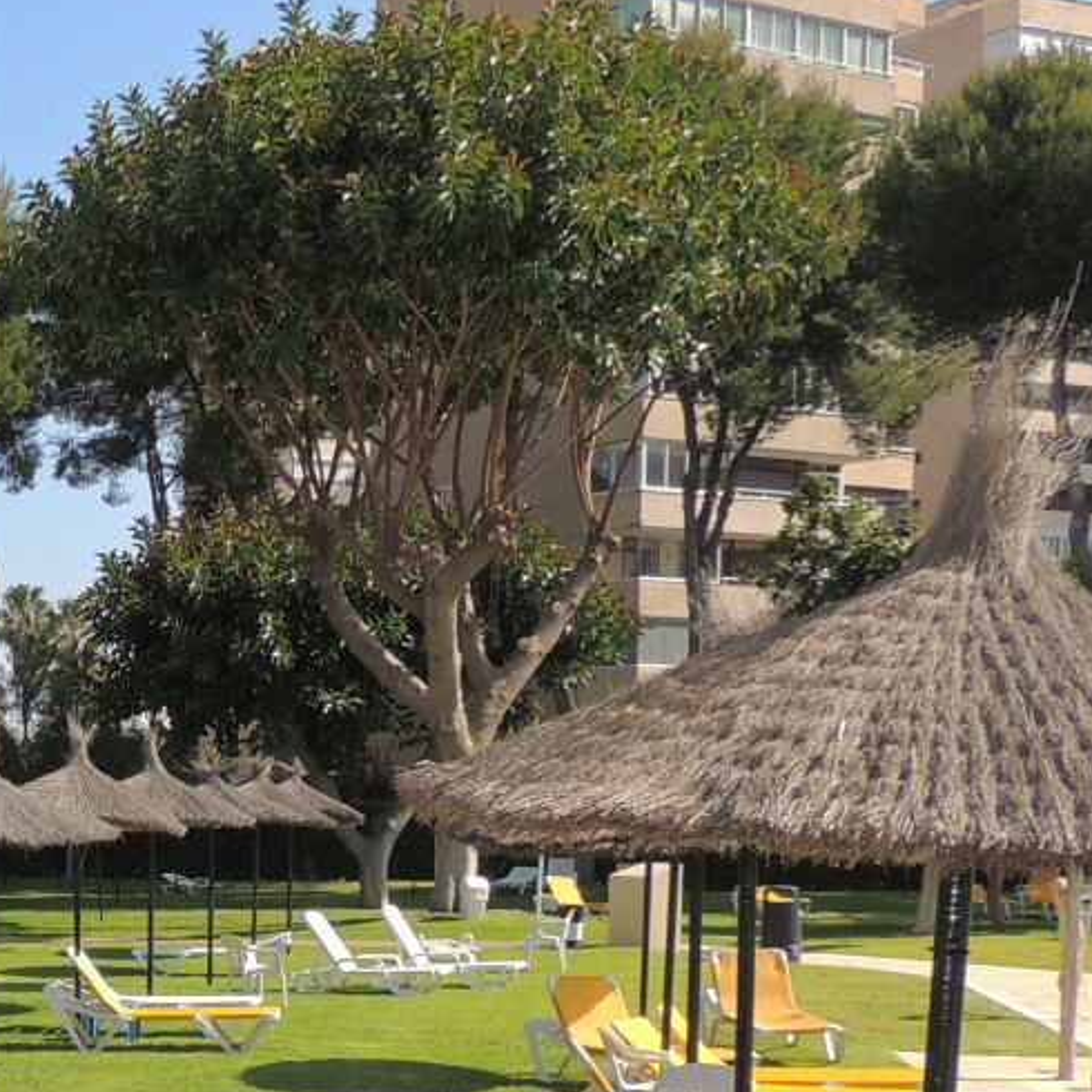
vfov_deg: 25.5
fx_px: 2320
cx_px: -176
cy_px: 1015
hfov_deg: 24.3
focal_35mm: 65
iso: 100
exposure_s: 1/1000
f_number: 3
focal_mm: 4.3
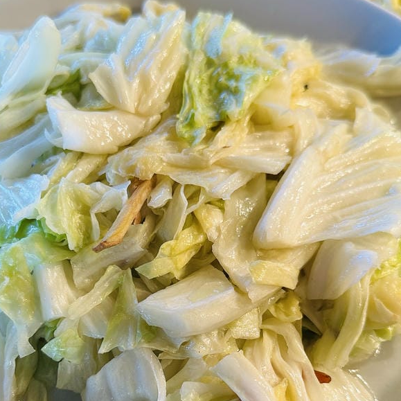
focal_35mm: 44
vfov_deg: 37.9
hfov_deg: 38.3
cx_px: 184
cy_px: 271
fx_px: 577
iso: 125
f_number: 1.78
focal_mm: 6.86
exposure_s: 1/120
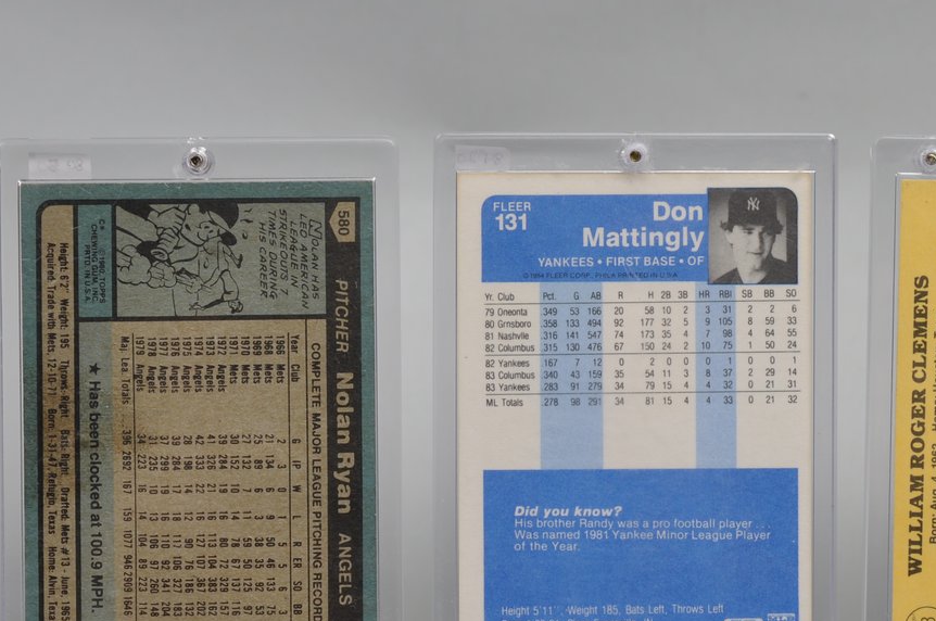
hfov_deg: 17.2
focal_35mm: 119
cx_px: 416
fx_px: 3089
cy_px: 434
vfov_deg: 11.5
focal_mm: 40
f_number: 4.5
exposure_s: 1/80
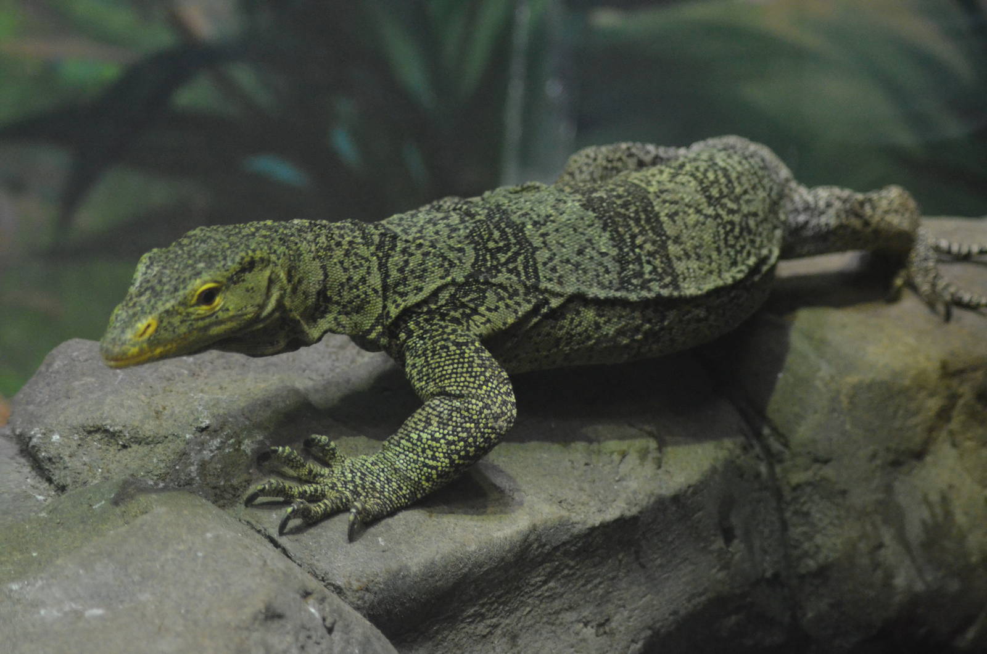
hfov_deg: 19.5
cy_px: 327
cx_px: 494
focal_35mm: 105
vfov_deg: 13.0
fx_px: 2873
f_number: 4
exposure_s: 1/100
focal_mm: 70
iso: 3200
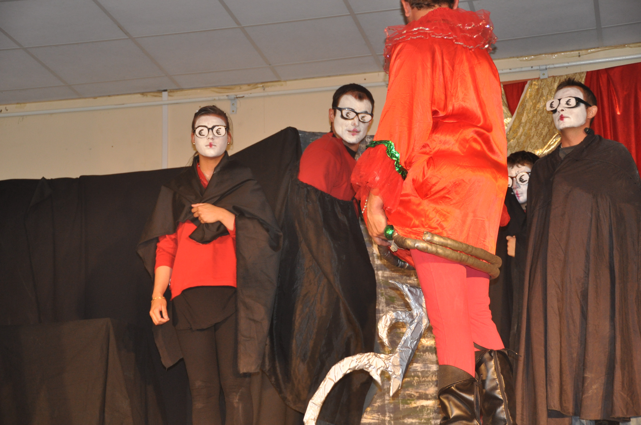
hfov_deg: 24.6
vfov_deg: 16.5
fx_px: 1467
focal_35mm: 82
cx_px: 320
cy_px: 212
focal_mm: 55
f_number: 4.8
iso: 800
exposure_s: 1/60
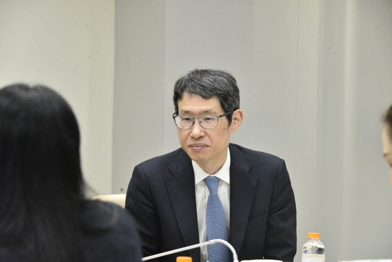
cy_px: 131
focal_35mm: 170
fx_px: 1852
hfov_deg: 12.1
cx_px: 196
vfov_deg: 8.1
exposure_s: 1/125
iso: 5000
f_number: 8
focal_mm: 170
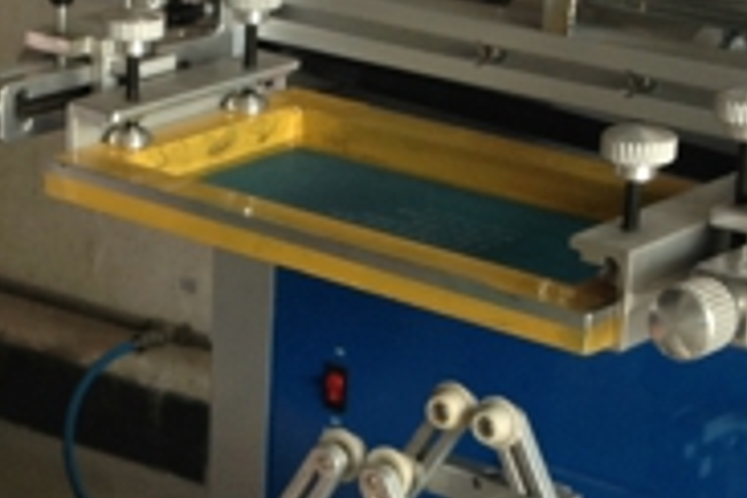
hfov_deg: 14.6
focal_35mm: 139
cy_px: 590
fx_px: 2884
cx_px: 24
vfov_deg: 9.7
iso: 50
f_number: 2.4
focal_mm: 4.28
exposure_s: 1/40
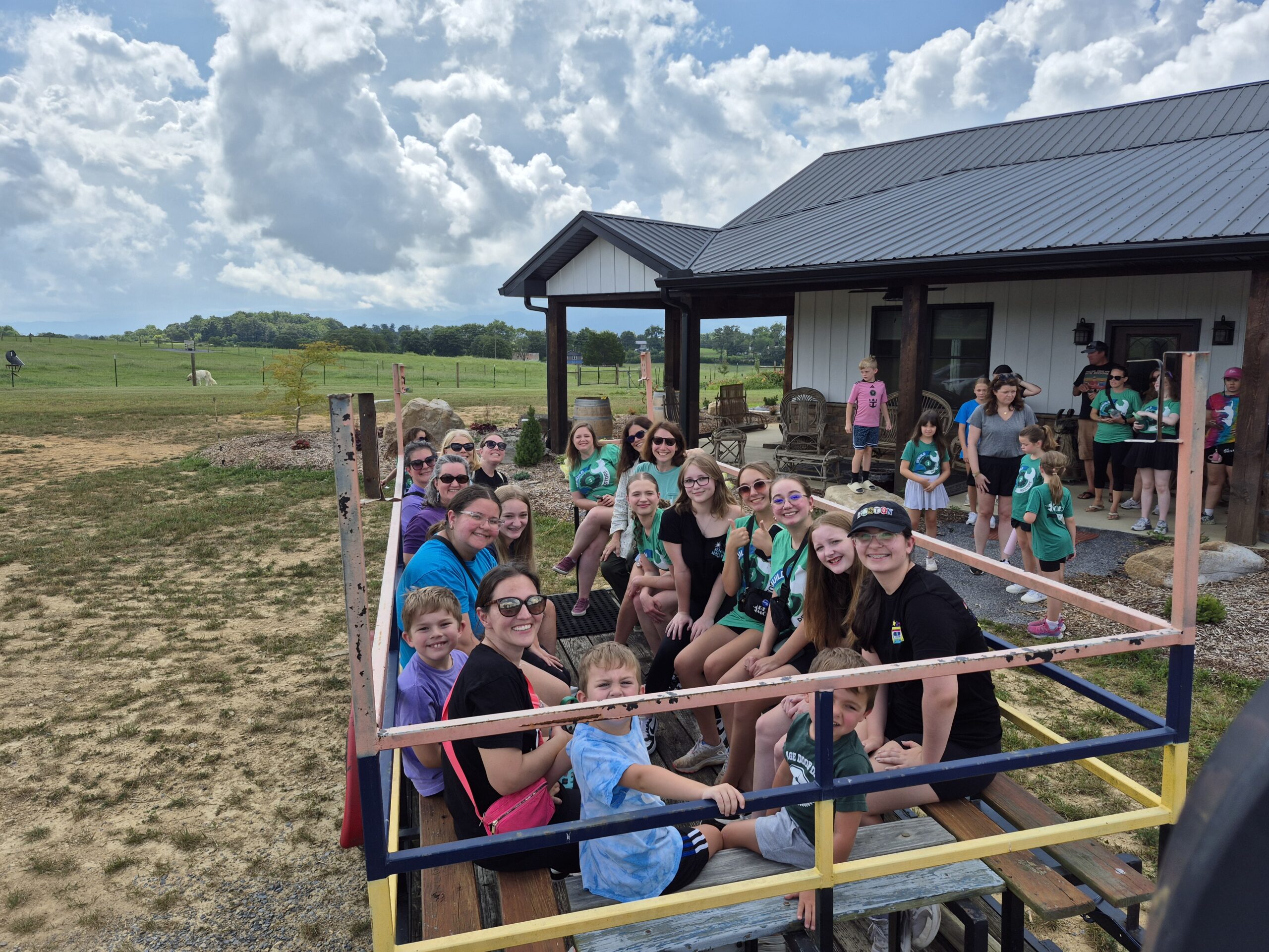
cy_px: 476
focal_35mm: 23
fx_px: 843
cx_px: 634
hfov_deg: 73.9
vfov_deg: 58.9
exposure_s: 1/2200
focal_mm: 5.4
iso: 25
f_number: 1.8
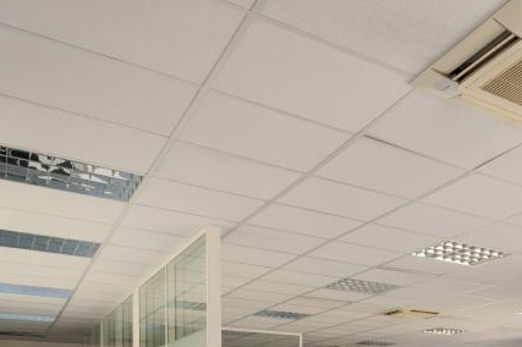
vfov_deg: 28.0
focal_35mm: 42
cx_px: 572
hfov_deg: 38.5
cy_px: 414
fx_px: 609
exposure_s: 1/13
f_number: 11
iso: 200
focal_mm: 14
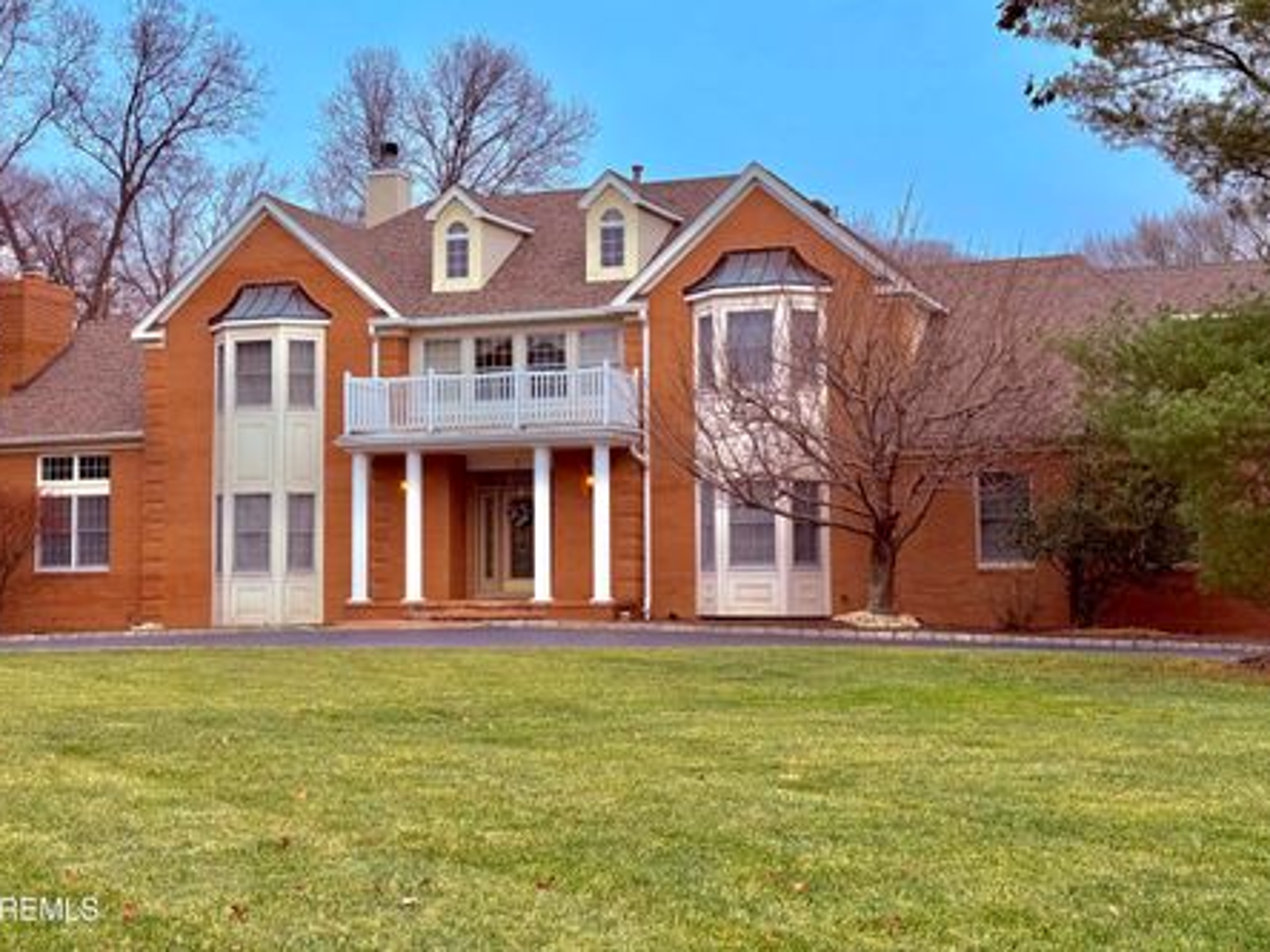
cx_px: 563
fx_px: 1981
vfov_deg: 27.0
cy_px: 422
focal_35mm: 54
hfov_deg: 35.5
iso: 64
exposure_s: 1/578
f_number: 1.78
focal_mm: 6.76
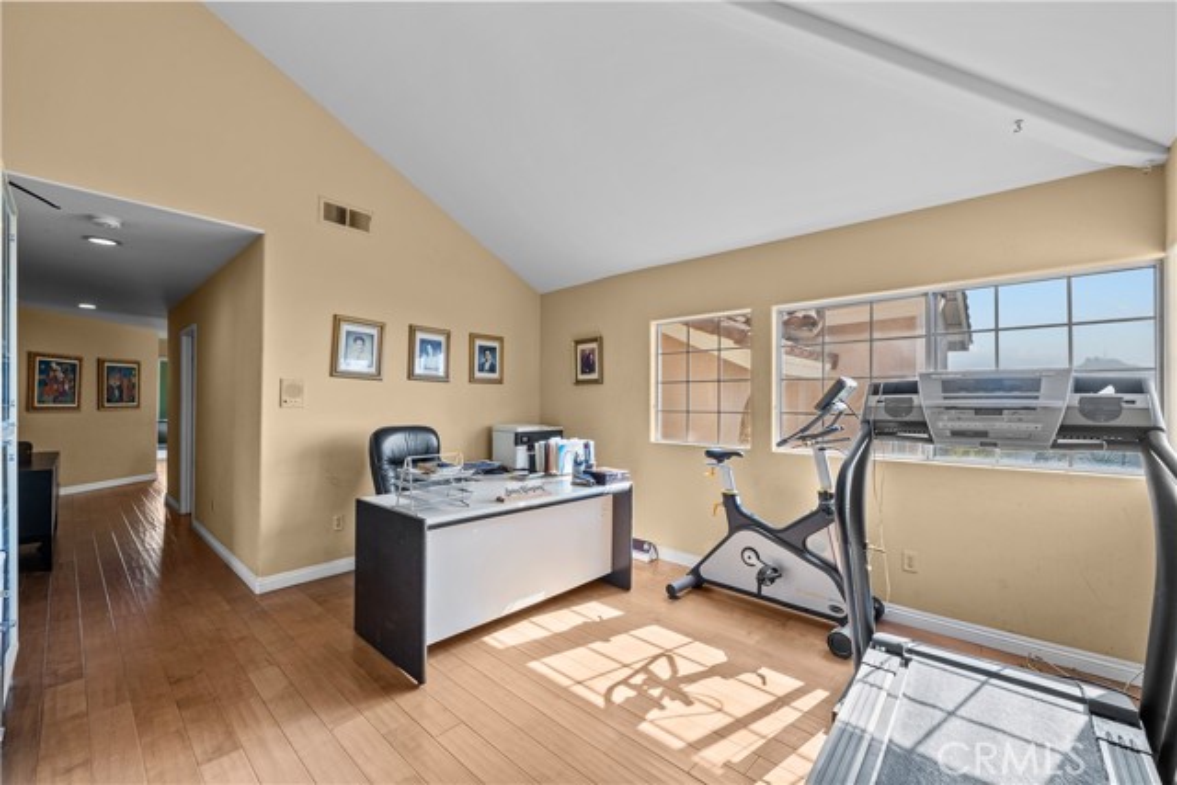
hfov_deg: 104.2
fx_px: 458
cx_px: 588
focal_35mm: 14
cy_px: 392
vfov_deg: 81.2
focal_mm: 14
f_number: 9
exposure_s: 1/13
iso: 250
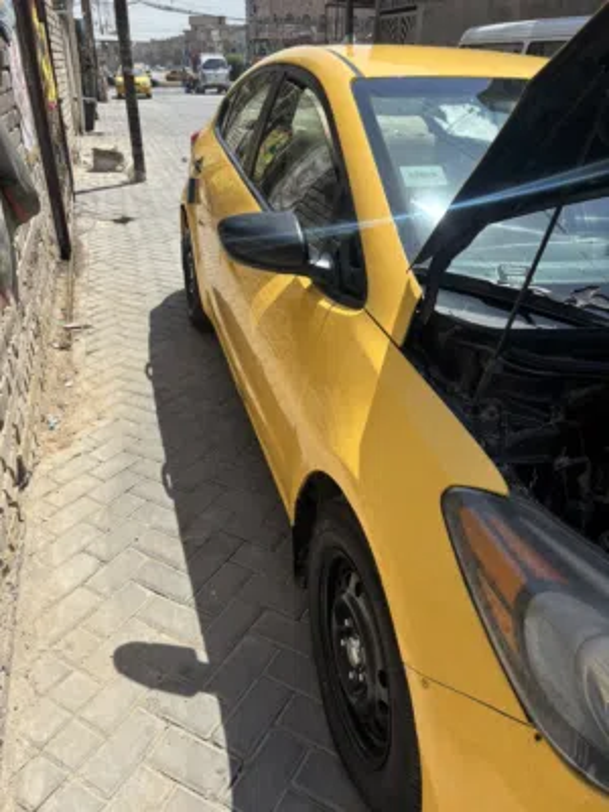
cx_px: 304
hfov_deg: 53.1
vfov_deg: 67.3
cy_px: 406
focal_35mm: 26
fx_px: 610
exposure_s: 1/2639
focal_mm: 5.96
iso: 50
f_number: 1.6
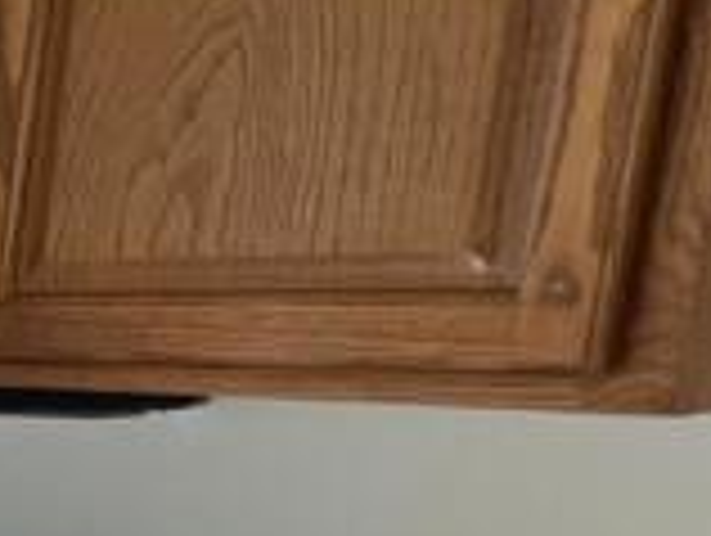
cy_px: 662
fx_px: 1728
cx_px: -1418
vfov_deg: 16.8
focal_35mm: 84
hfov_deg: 11.6
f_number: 1.8
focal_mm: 1.57
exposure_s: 1/120
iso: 80
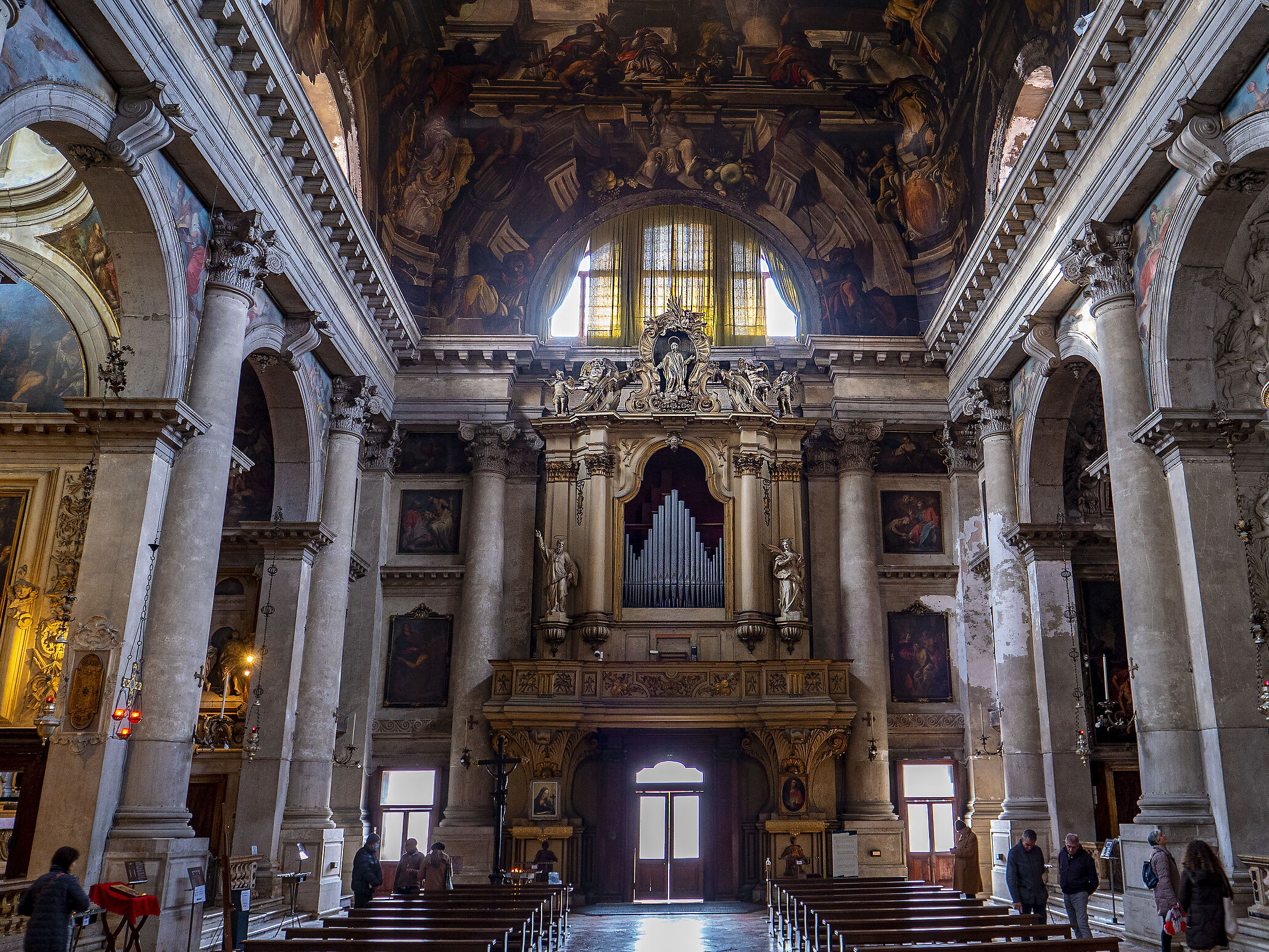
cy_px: 468
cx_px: 735
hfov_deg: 63.1
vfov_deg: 49.7
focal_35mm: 28
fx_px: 1027
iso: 400
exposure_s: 1/20
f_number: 2.8
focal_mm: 12
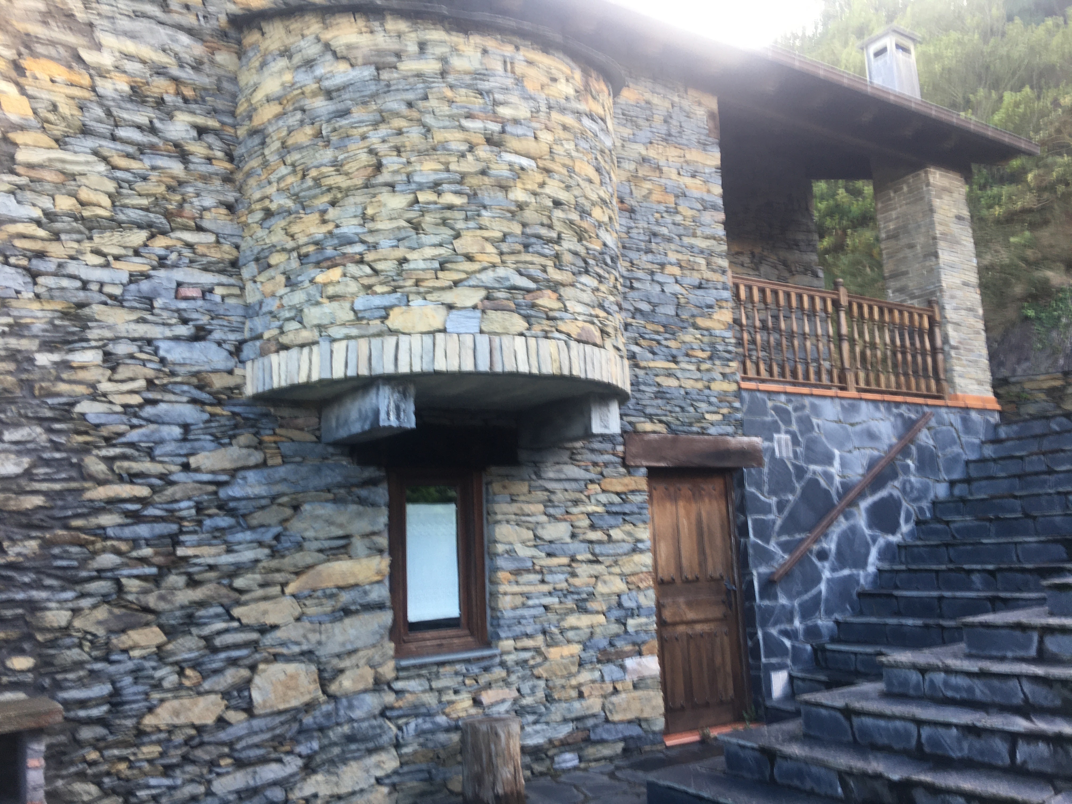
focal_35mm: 29
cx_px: 536
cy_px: 402
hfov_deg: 61.7
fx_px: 898
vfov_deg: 48.2
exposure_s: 1/50
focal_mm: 4.15
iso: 25
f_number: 2.2
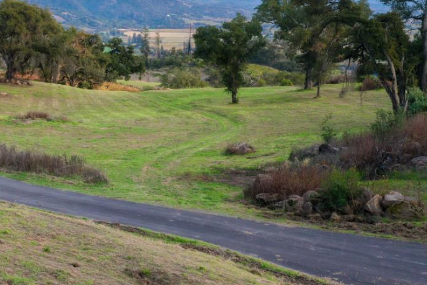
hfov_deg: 31.6
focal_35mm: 60
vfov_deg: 22.6
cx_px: 29
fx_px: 712
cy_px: 112
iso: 100
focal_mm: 10.26
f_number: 6.3
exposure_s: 1/60
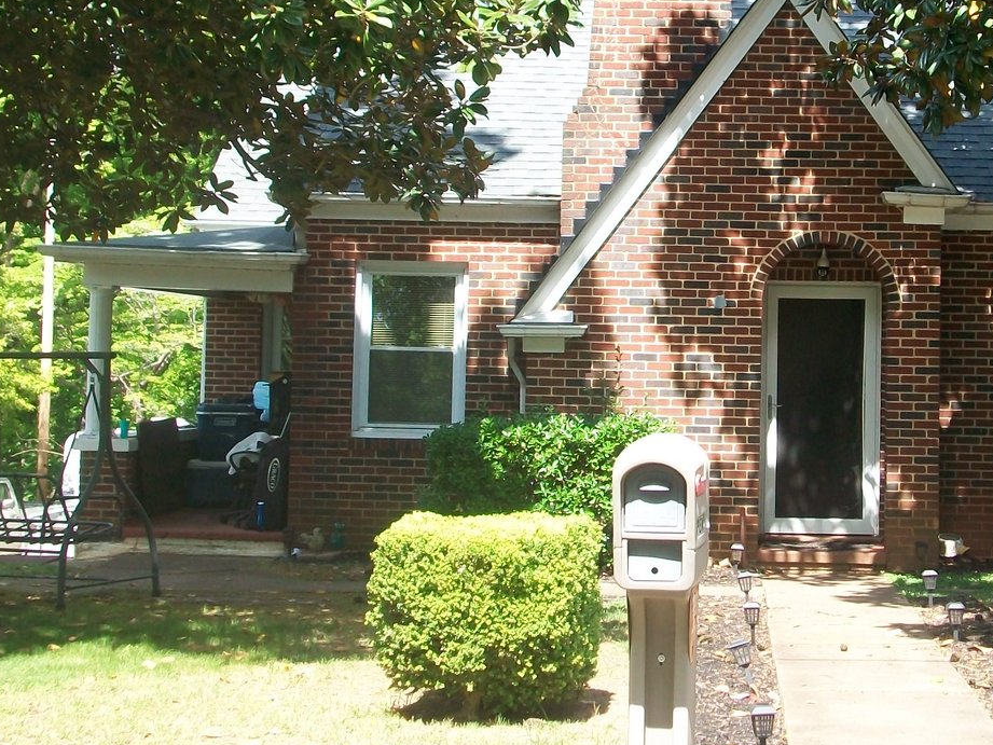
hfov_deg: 27.9
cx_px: 686
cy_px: 176
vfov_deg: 21.1
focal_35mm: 69
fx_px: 1980
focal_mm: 7.1
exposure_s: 1/250
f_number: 3.2
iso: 80
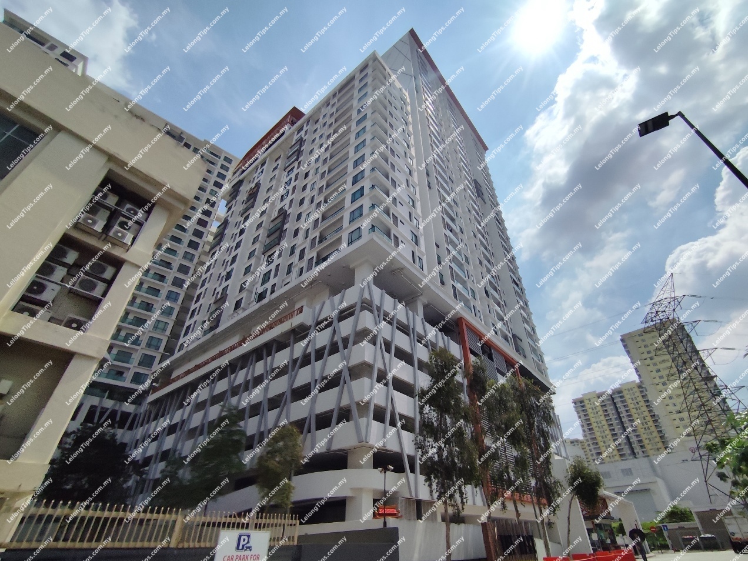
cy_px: 280
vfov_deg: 78.1
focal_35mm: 16
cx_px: 374
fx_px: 346
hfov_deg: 94.5
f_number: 2.2
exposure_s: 1/8010
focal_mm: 1.65
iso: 50
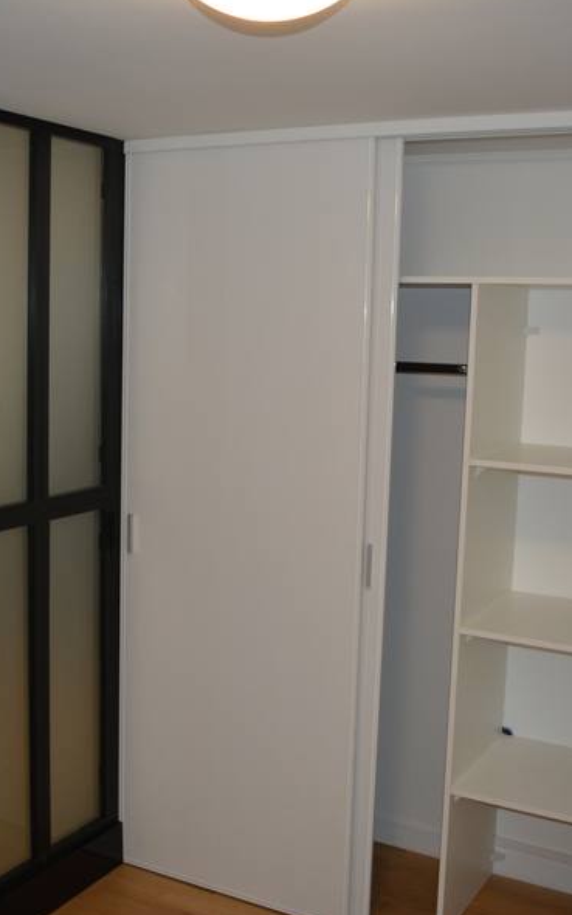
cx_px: 236
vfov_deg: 47.2
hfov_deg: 30.5
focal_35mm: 42
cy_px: 457
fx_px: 1047
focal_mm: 18
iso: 720
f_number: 3.5
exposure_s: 1/60
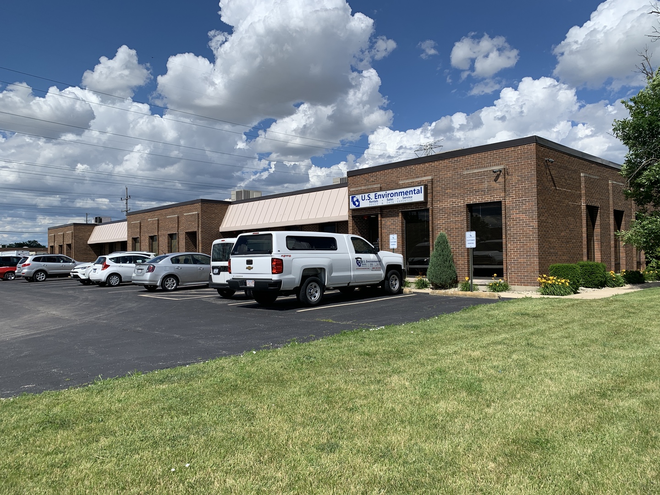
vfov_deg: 53.1
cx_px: 330
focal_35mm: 26
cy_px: 248
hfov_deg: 67.3
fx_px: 496
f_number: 1.8
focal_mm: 4.25
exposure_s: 1/3937
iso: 25
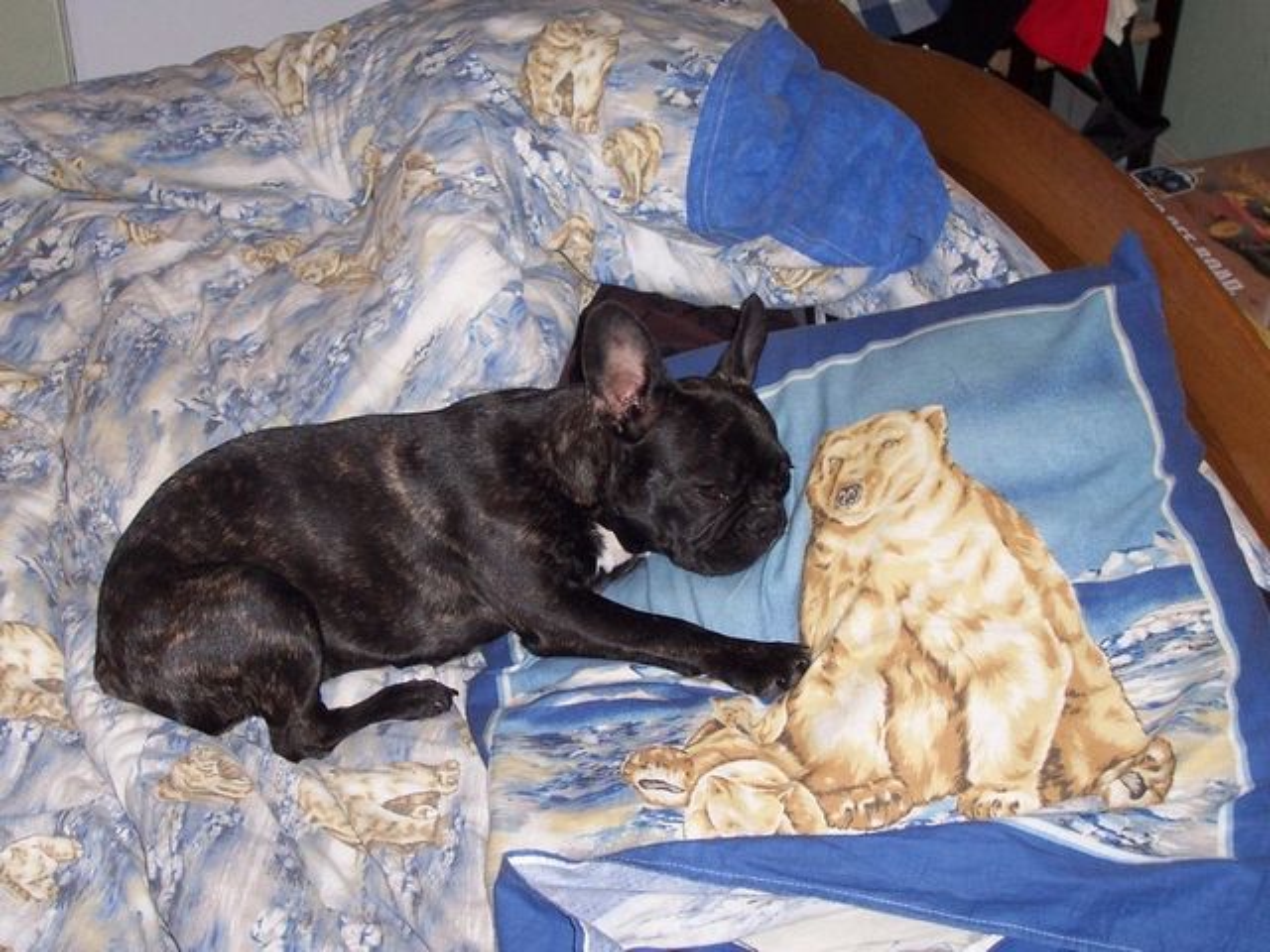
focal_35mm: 57
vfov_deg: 25.7
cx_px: 635
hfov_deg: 33.8
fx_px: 2091
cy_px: 476
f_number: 3.4
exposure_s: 1/60
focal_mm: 8.6
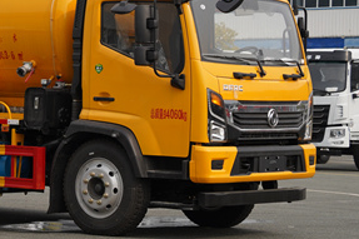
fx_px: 1445
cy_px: 54
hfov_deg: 14.0
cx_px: 25
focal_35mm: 145
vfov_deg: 9.4
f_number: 3.5
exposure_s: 1/800
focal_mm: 52
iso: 100
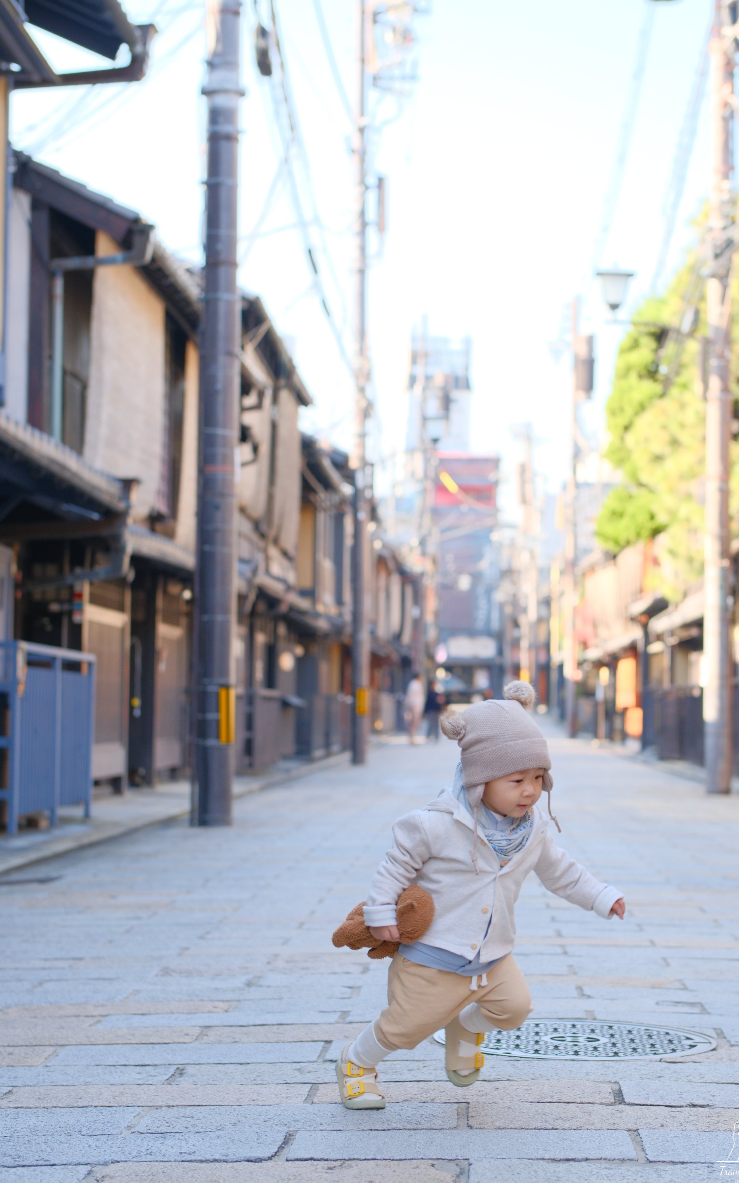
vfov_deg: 26.8
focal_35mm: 77
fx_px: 2482
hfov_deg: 16.9
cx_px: 396
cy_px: 591
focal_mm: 50
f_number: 2.8
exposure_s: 1/480
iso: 500
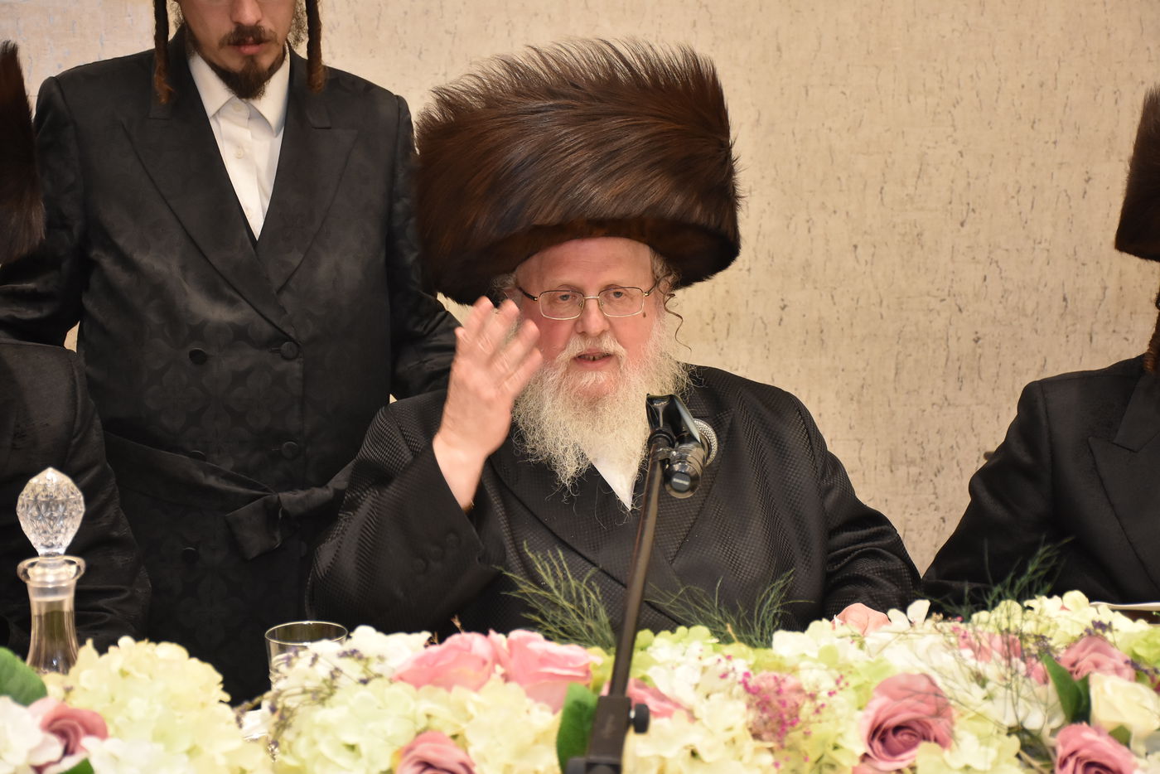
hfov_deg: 27.0
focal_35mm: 75
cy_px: 387
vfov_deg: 18.2
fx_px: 2417
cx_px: 580
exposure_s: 1/125
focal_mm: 50
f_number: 5.6
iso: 2000
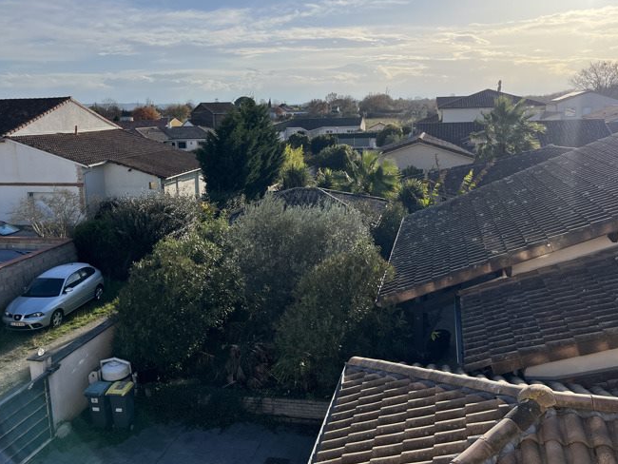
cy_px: 202
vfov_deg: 44.1
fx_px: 572
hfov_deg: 56.8
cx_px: 301
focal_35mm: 32
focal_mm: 5.1
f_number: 1.6
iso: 50
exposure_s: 1/5076
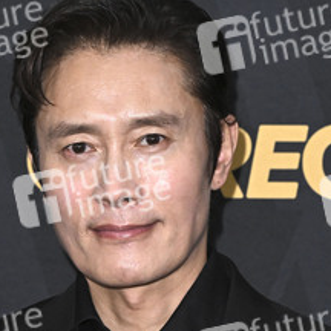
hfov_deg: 8.8
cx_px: 136
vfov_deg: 8.8
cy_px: 268
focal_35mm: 198
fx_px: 2142
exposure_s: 1/320
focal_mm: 84
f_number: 5.6
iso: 2000
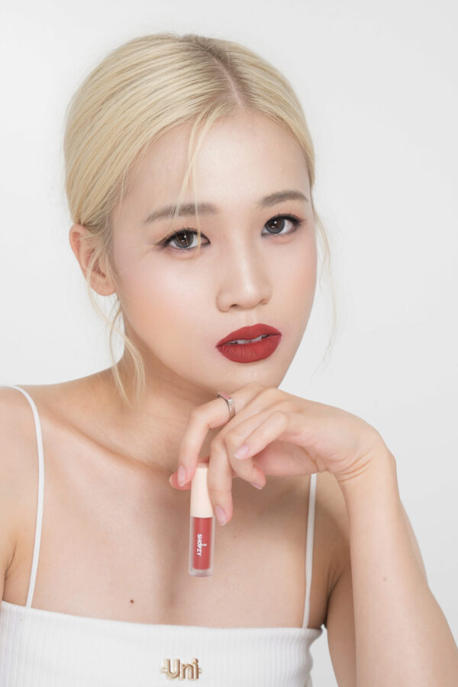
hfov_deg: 9.1
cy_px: 344
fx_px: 2862
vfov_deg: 13.7
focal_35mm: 150
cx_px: 229
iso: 100
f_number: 13
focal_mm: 150
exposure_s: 1/160
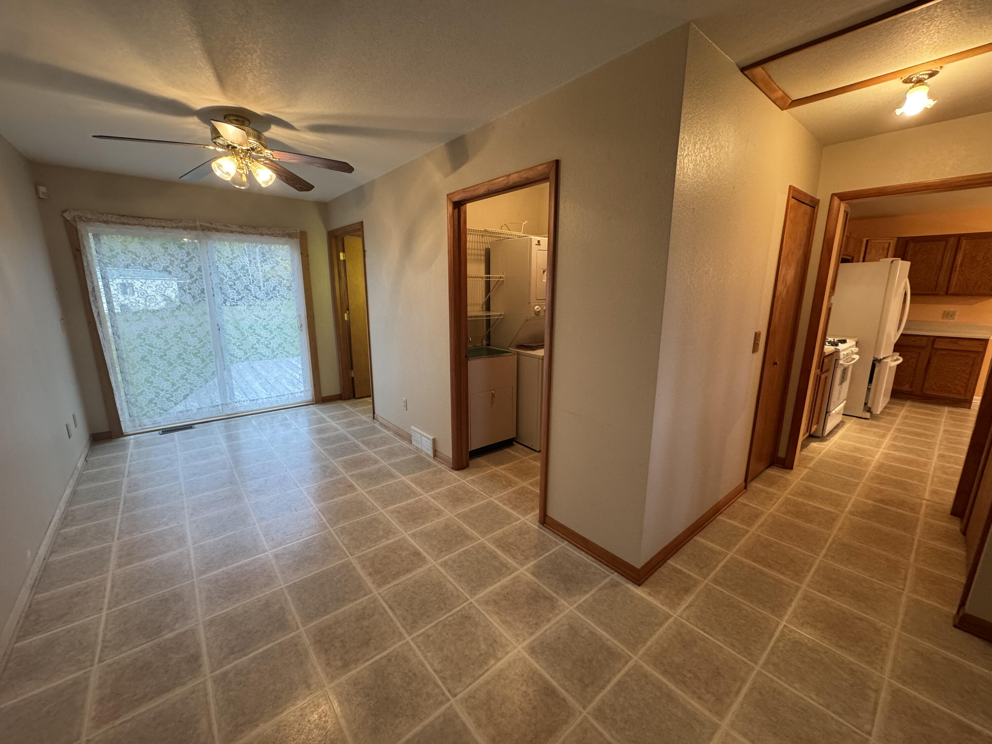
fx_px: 401
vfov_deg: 85.7
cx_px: 496
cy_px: 372
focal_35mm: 14
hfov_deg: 102.1
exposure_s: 1/60
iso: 250
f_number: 2.2
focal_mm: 2.22
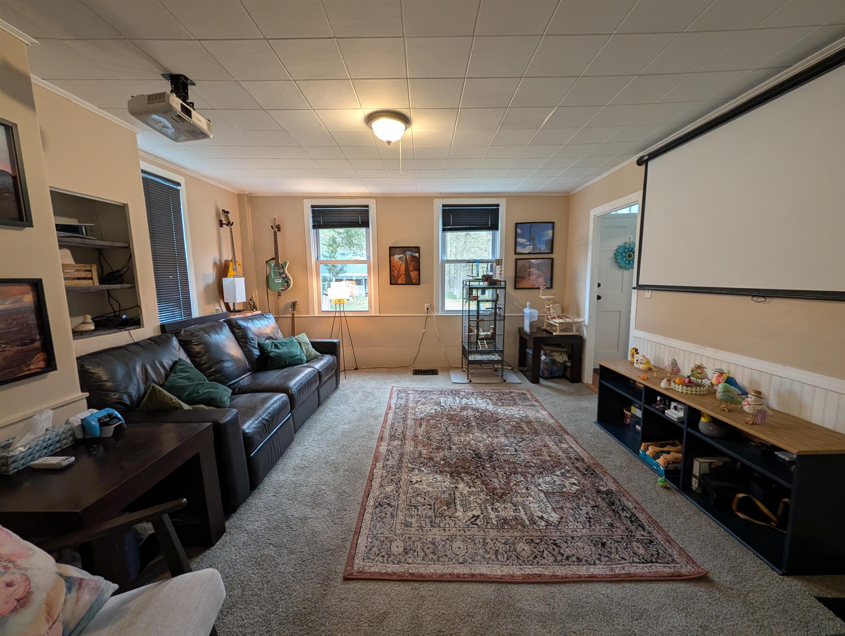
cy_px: 318
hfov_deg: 110.5
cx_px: 422
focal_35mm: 12
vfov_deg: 94.6
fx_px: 293
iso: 114
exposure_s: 1/50
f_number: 1.7
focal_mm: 2.02
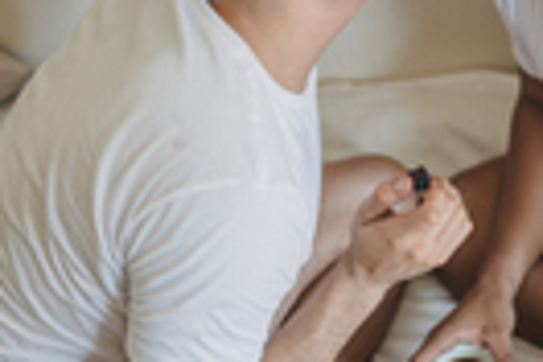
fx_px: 1553
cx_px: 621
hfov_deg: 18.9
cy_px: 158
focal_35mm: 103
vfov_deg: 13.3
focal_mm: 35
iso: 800
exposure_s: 1/400
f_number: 2
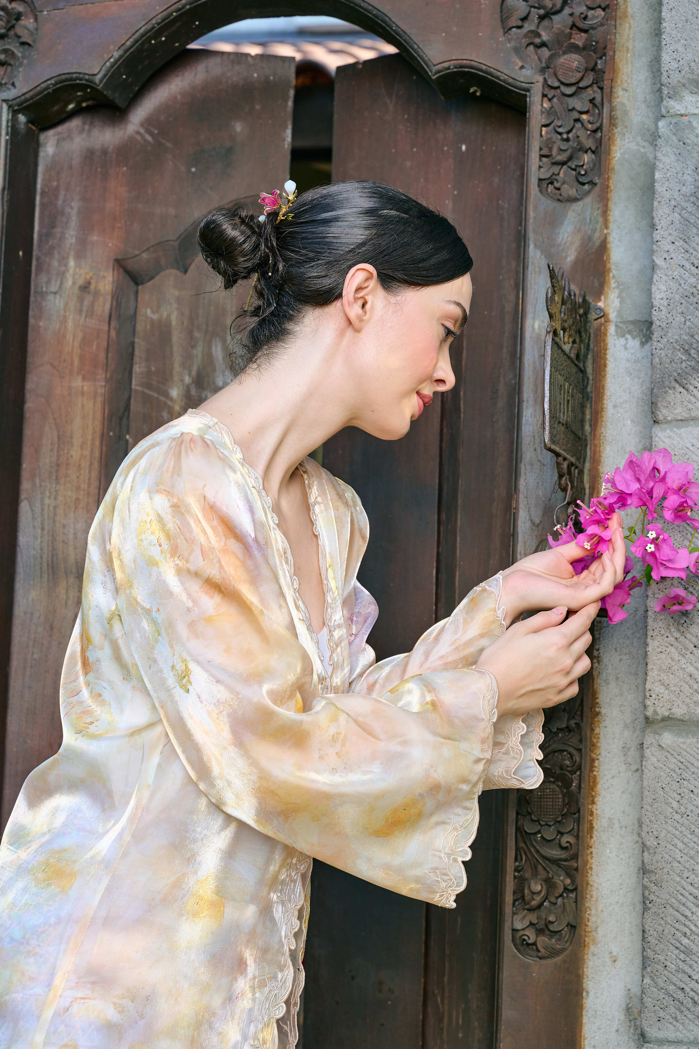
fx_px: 1864
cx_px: 350
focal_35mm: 64
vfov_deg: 31.4
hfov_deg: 21.2
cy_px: 524
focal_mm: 64
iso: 250
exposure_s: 1/160
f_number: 6.3
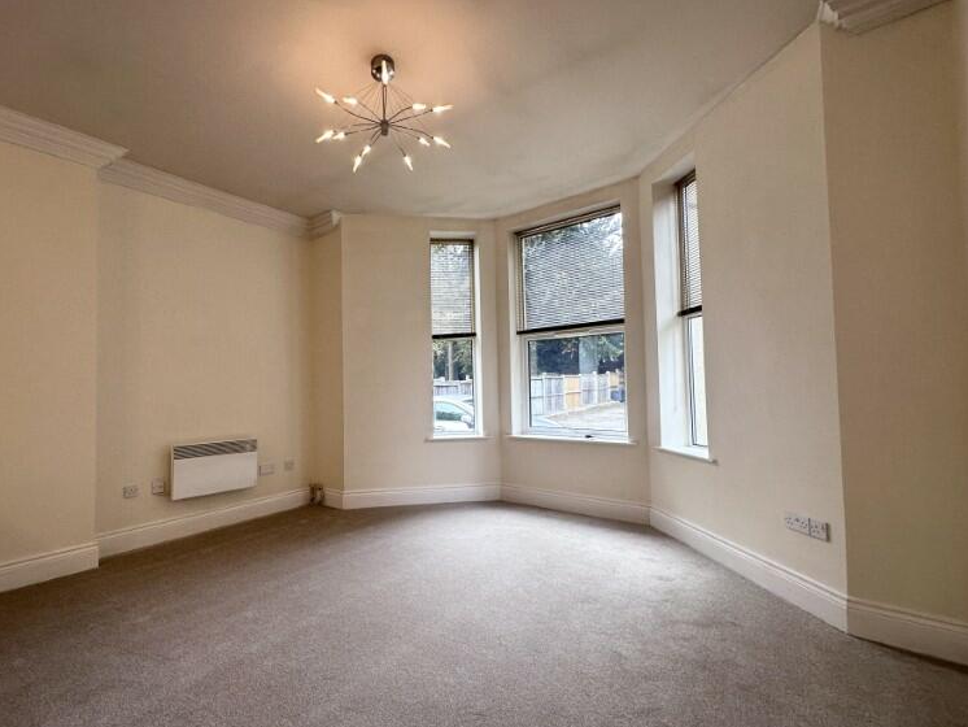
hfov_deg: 94.0
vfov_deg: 78.1
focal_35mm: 16
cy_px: 373
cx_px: 426
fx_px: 448
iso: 125
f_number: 2.2
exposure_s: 1/100
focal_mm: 2.22
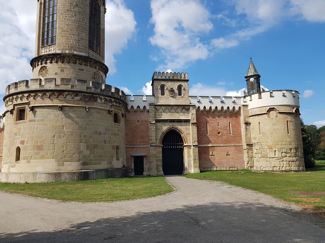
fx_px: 244
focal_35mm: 26
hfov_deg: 67.3
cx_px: 162
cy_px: 122
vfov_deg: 53.1
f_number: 1.7
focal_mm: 4.2
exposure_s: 1/2384
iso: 50
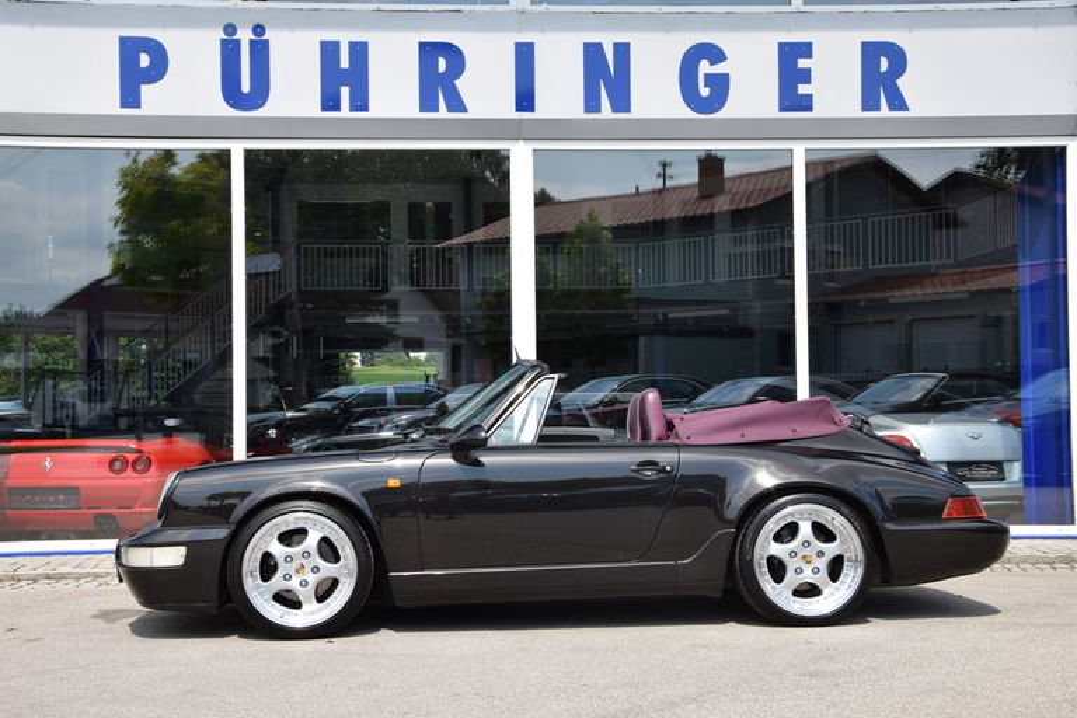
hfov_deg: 38.9
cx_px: 538
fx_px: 1526
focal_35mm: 51
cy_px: 359
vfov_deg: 26.5
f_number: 10
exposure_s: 1/400
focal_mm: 34
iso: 200
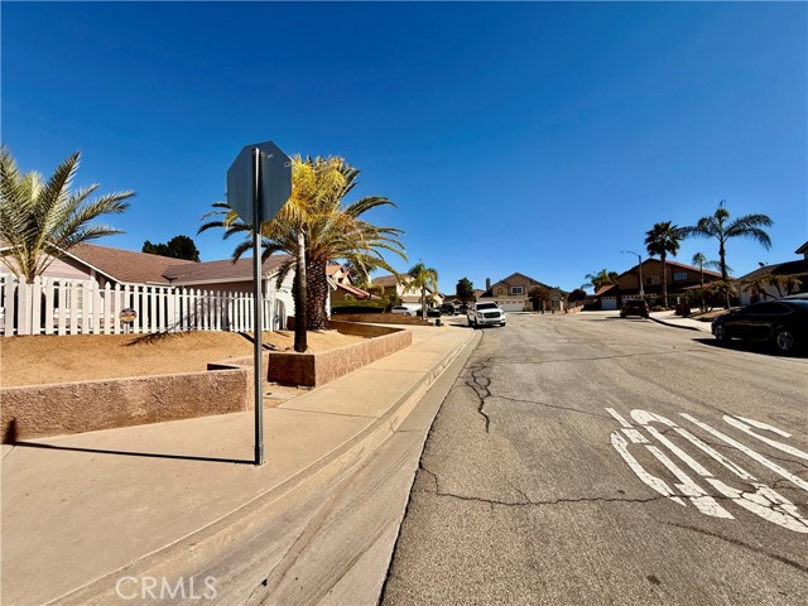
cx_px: 404
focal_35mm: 14
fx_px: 327
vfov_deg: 85.7
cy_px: 303
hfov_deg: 102.1
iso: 50
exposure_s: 1/2976
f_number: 2.2
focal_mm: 2.22
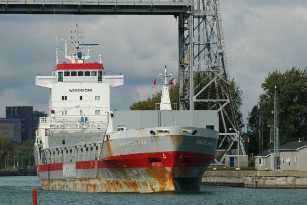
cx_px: 160
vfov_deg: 4.2
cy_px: 85
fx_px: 2785
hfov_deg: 6.3
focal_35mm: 327
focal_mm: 155
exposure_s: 1/1600
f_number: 5
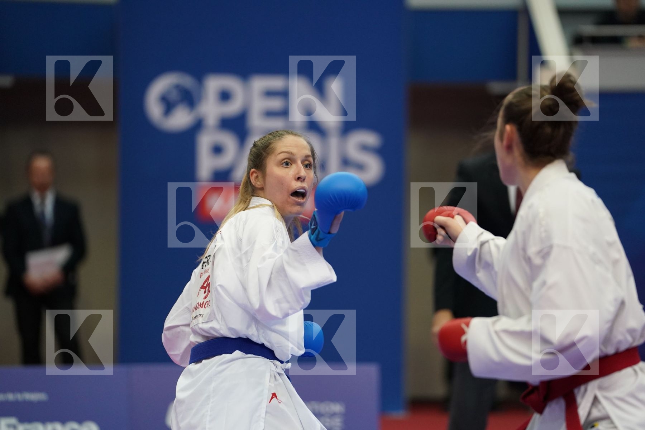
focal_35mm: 181
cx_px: 322
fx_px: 3243
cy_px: 215
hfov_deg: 11.4
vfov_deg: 7.6
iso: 2500
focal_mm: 181
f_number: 2.8
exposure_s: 1/1000
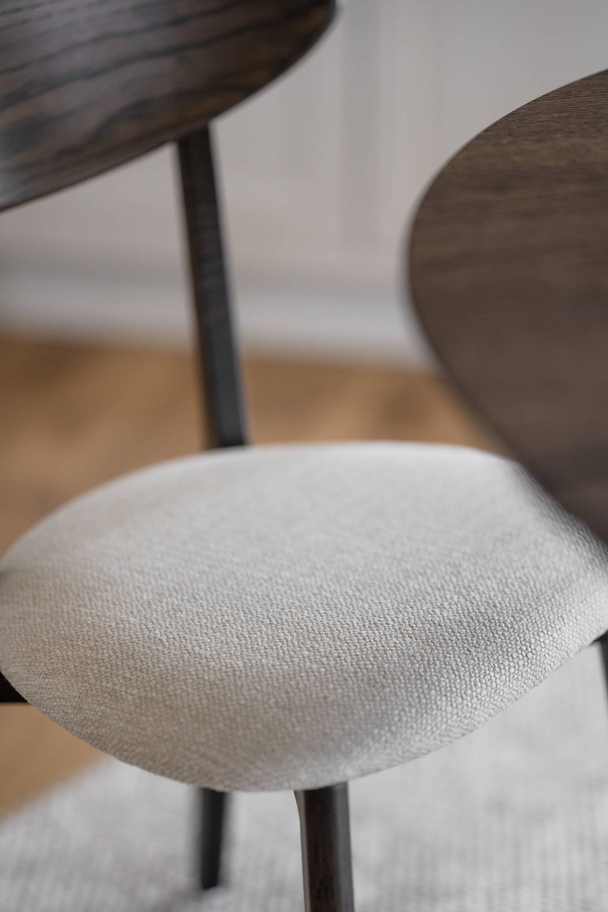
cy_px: 456
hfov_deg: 16.1
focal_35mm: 85
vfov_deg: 23.9
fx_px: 2154
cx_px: 304
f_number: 1.8
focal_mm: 85
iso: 320
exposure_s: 1/125
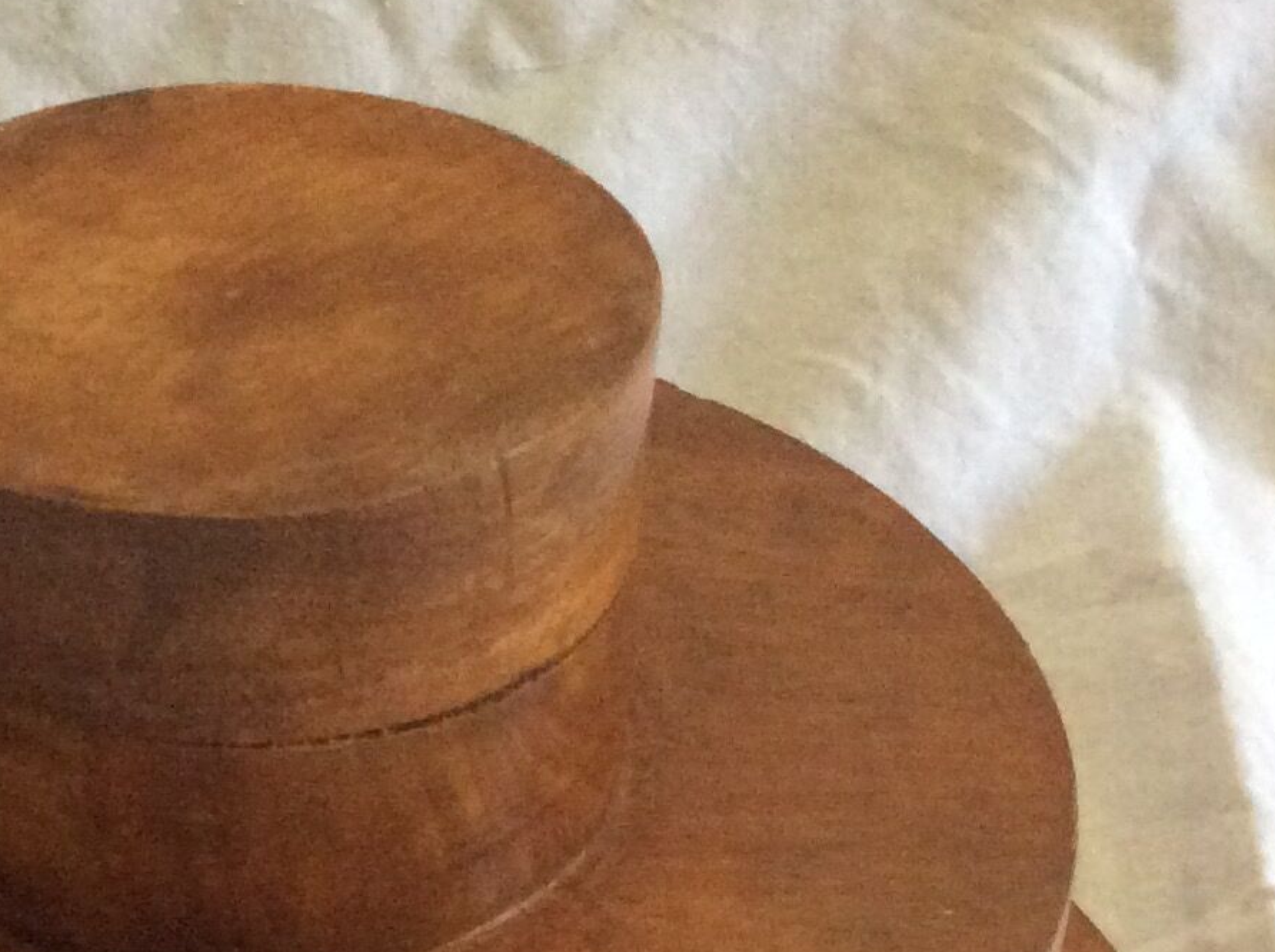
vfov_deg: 15.2
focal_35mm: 93
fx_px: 3420
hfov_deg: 20.7
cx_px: 153
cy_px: 1205
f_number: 2.4
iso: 320
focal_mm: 3.3
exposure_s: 1/25
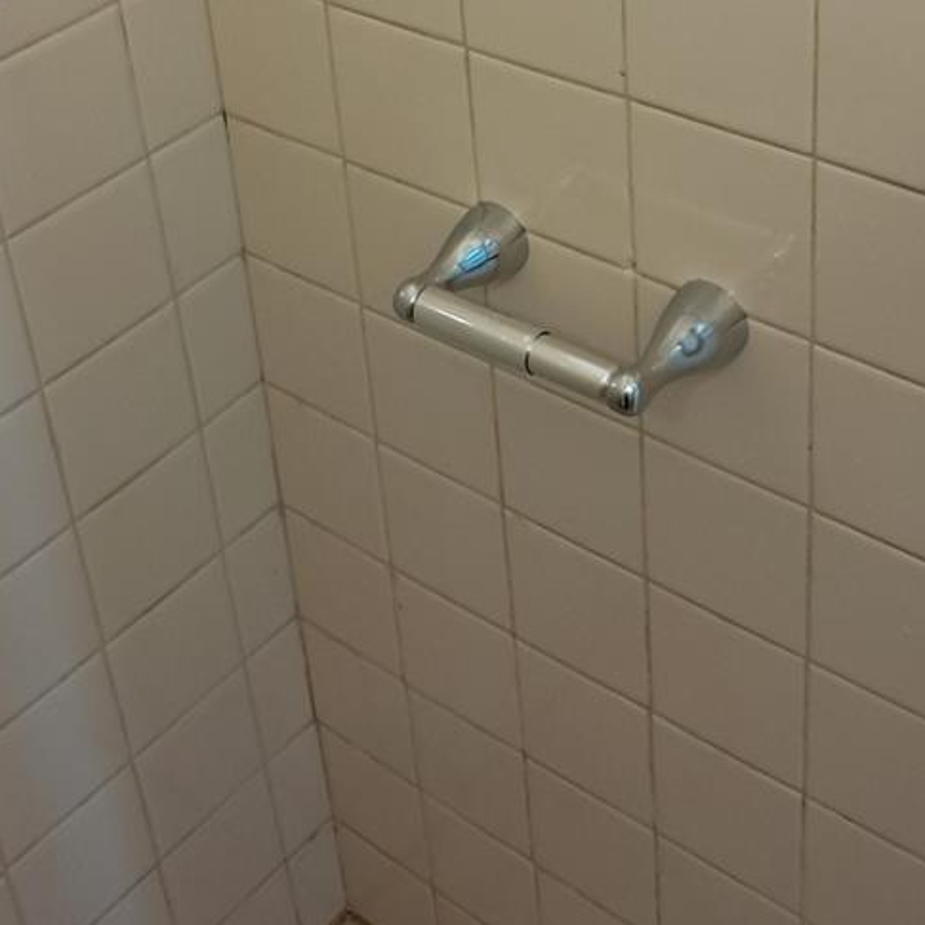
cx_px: 504
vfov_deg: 27.4
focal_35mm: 59
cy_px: 0
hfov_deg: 29.1
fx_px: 1784
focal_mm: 4
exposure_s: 1/60
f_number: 1.8
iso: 200
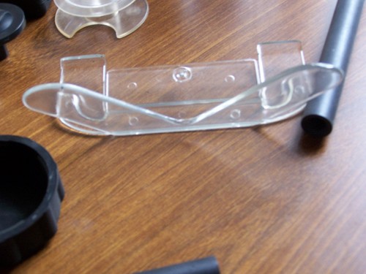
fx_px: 708
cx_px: 183
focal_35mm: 67
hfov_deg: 29.0
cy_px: 137
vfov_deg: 21.9
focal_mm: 11.1
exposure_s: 1/25
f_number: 3.2
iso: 140
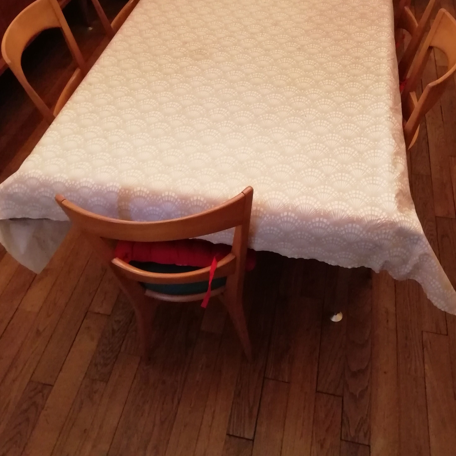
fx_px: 492
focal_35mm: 33
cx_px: 231
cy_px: 132
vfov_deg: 48.4
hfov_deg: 49.7
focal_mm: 3.21
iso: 640
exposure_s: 1/16.7
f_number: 2.2
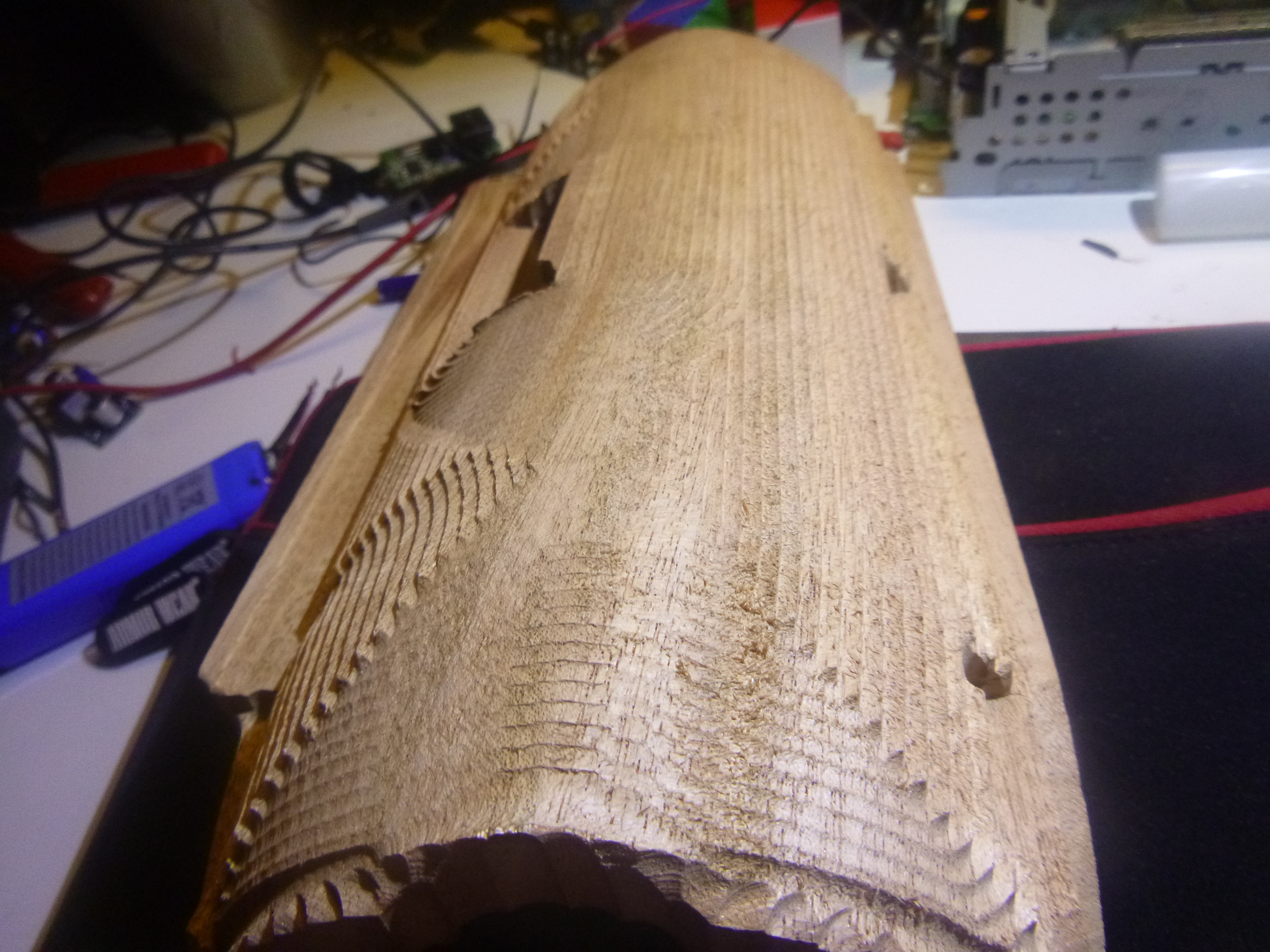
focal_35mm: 25
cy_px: 476
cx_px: 635
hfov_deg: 69.4
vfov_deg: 54.9
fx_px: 917
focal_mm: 4.5
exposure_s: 1/25
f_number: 3.9
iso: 400
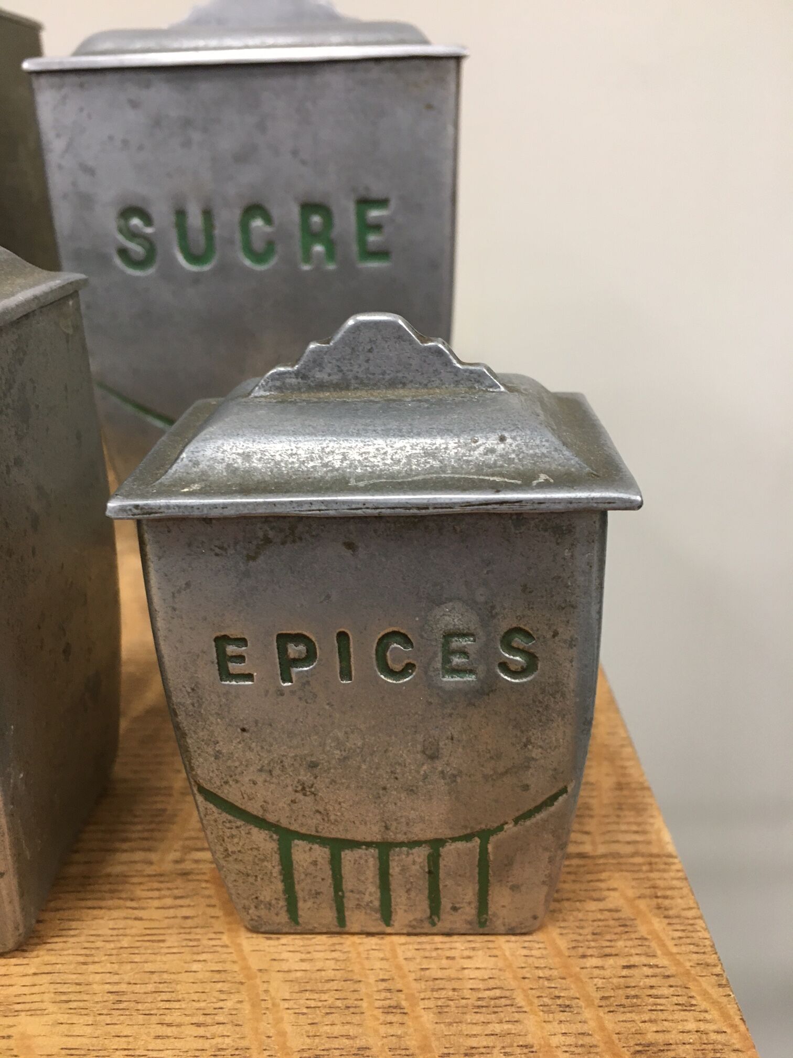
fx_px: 886
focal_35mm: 29
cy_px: 529
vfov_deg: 61.7
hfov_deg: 48.2
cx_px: 396
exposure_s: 1/33
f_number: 2.2
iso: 125
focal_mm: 4.15
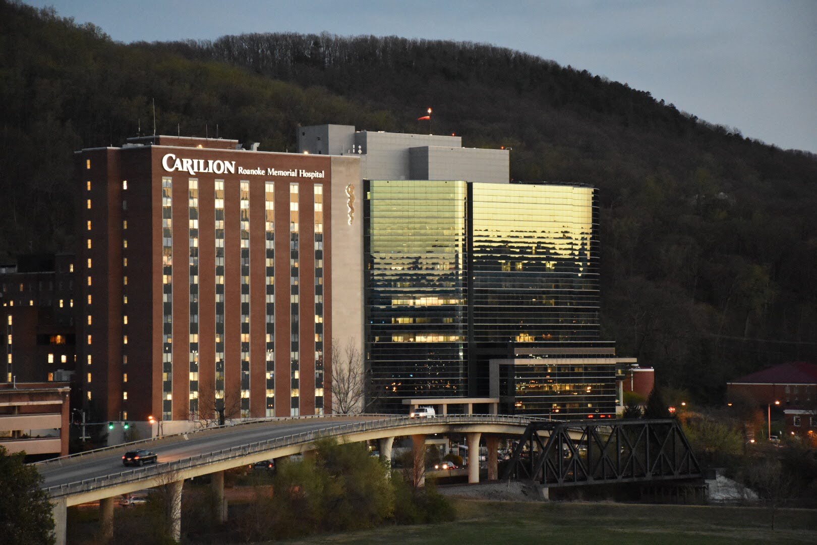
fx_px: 2893
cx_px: 408
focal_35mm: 128
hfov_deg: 16.1
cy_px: 272
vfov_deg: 10.8
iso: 7200
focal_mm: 85
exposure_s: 1/60
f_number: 5.3
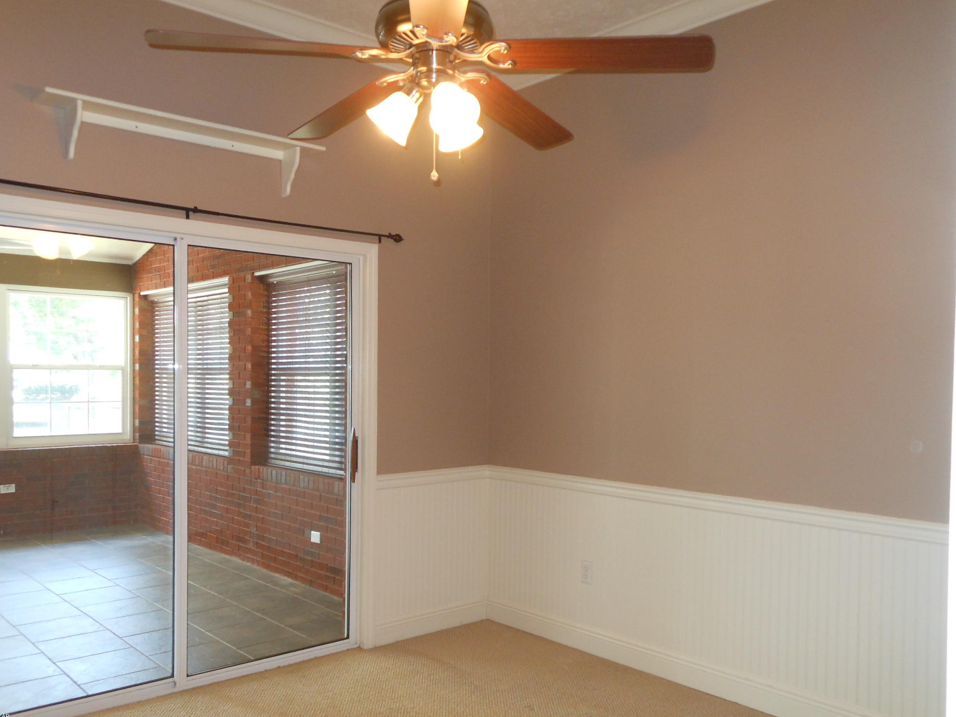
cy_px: 370
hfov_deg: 60.0
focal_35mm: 30
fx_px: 829
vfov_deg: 46.8
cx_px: 466
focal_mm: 5.2
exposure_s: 1/25
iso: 250
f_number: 3.3
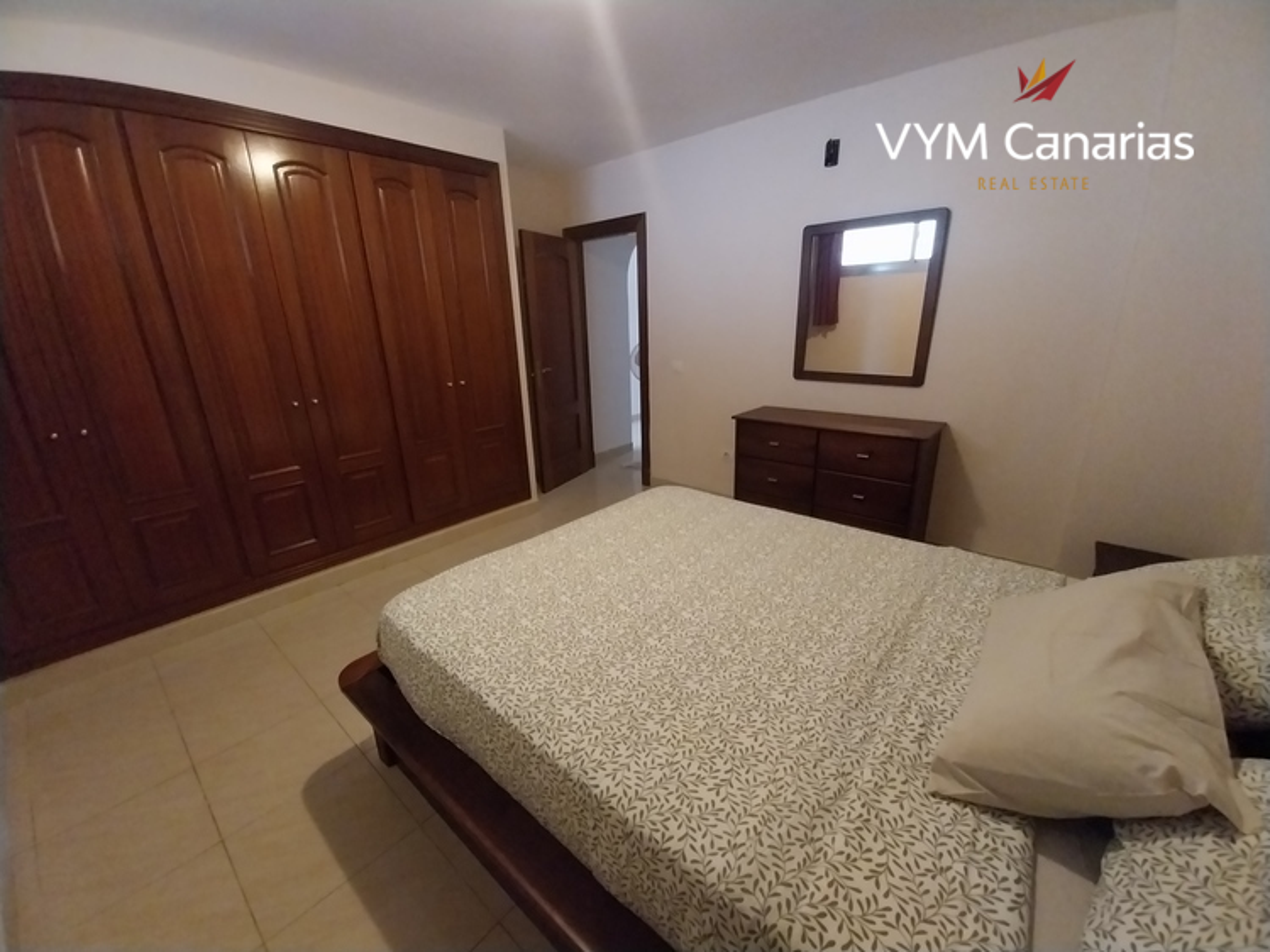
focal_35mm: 13
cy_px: 476
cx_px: 635
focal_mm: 1.13
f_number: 2.2
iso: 500
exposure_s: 1/14.3
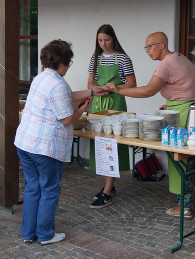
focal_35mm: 53
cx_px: 113
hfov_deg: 27.5
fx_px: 398
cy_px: 104
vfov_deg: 36.0
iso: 200
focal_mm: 21
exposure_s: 1/60
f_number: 4
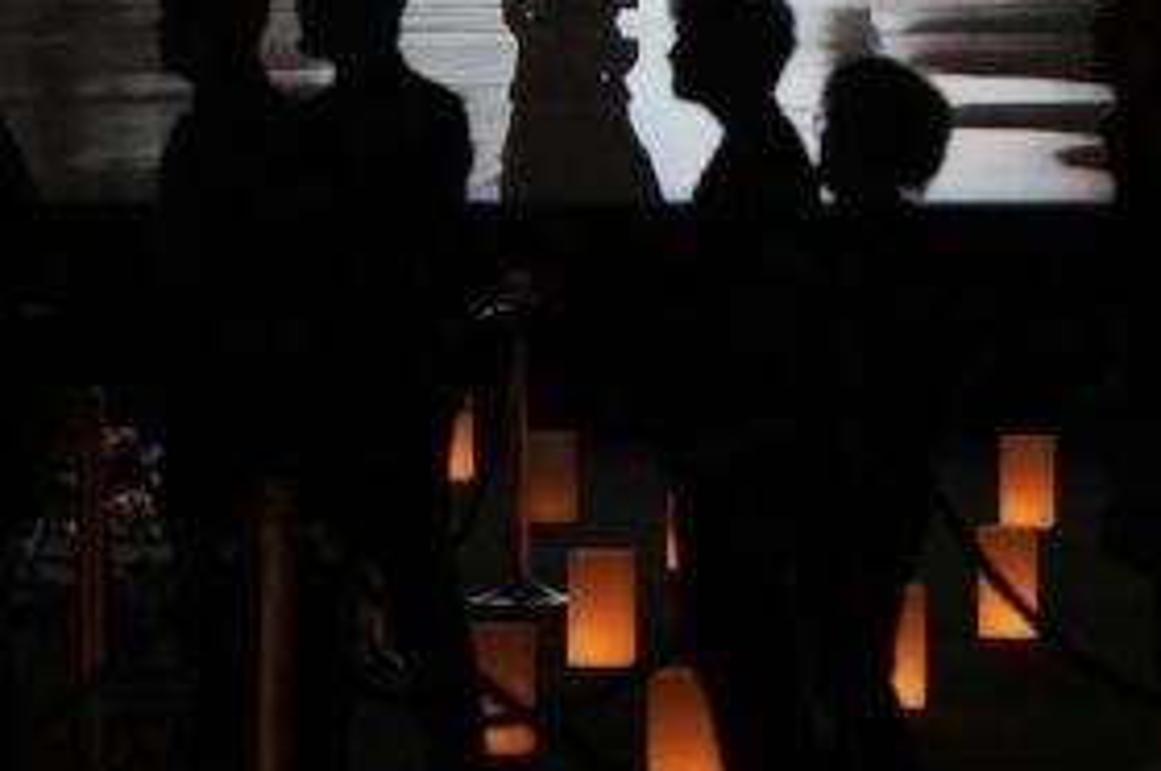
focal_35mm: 234
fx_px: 7538
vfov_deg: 5.8
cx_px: 680
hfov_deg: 8.8
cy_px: -178
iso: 3200
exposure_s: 1/160
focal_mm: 94
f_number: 2.8
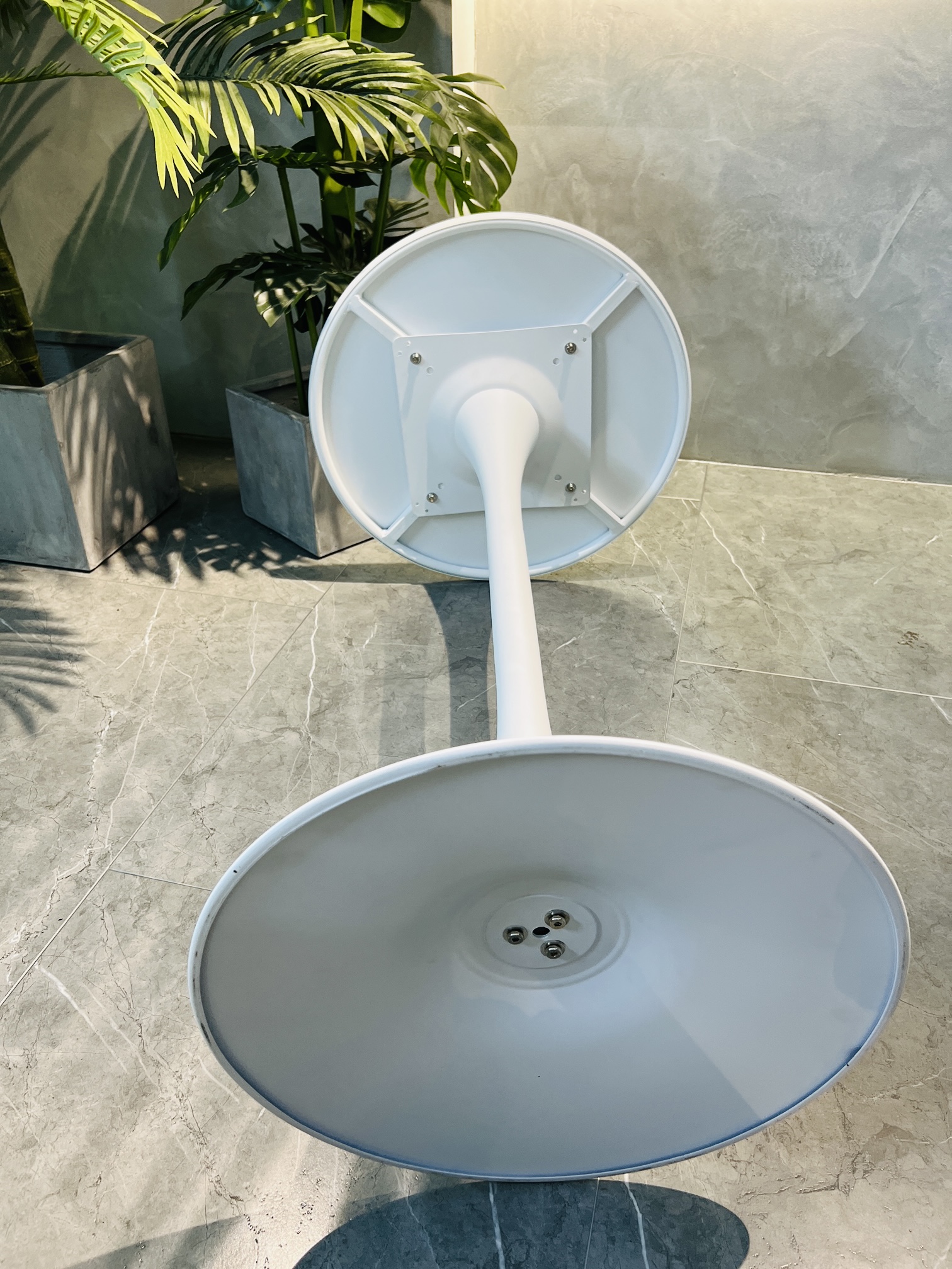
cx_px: 476
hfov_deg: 53.1
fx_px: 953
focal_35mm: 26
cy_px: 634
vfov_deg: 67.3
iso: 125
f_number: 1.5
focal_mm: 5.7
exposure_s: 1/100
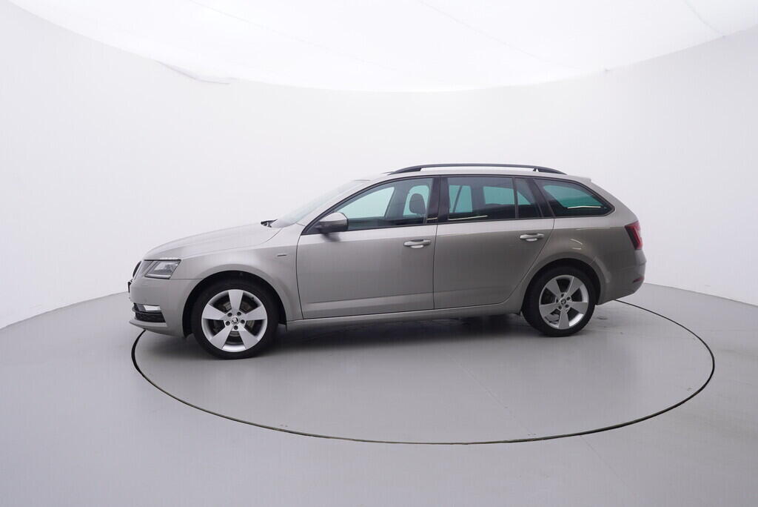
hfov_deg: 77.3
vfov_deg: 56.2
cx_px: 379
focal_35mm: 22
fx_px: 474
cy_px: 254
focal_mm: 15
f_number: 5
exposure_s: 1/80
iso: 200
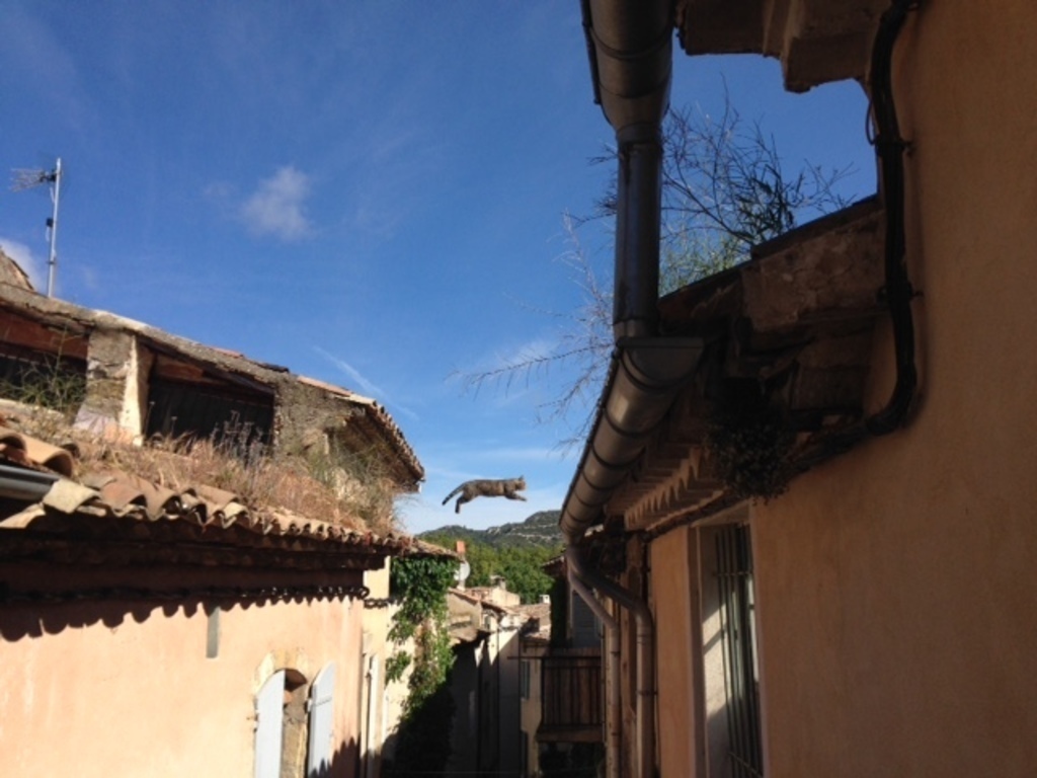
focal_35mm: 33
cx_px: 518
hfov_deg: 55.4
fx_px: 989
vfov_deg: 42.9
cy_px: 389
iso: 50
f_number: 2.4
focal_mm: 4.12
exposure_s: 1/1695
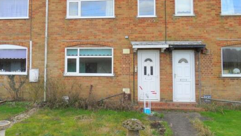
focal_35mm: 29
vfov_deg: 39.9
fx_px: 185
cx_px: 110
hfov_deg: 65.9
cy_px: 50
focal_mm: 3.9
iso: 80
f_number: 3.2
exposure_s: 1/180
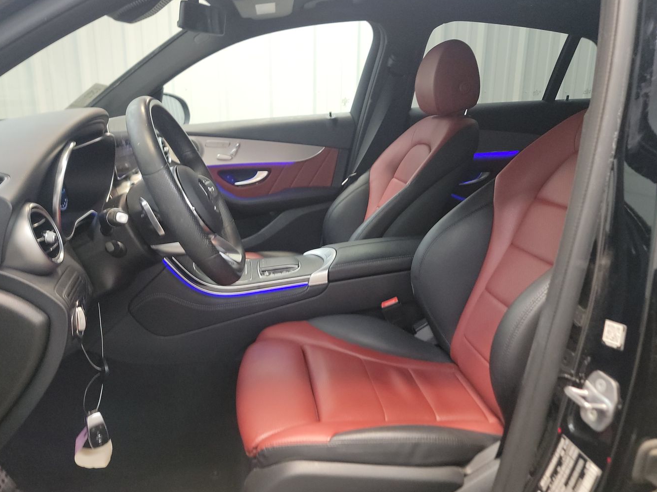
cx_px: 312
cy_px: 245
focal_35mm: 29
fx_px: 550
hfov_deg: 61.6
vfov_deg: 48.2
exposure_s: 1/59
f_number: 1.8
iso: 760
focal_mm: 6.7
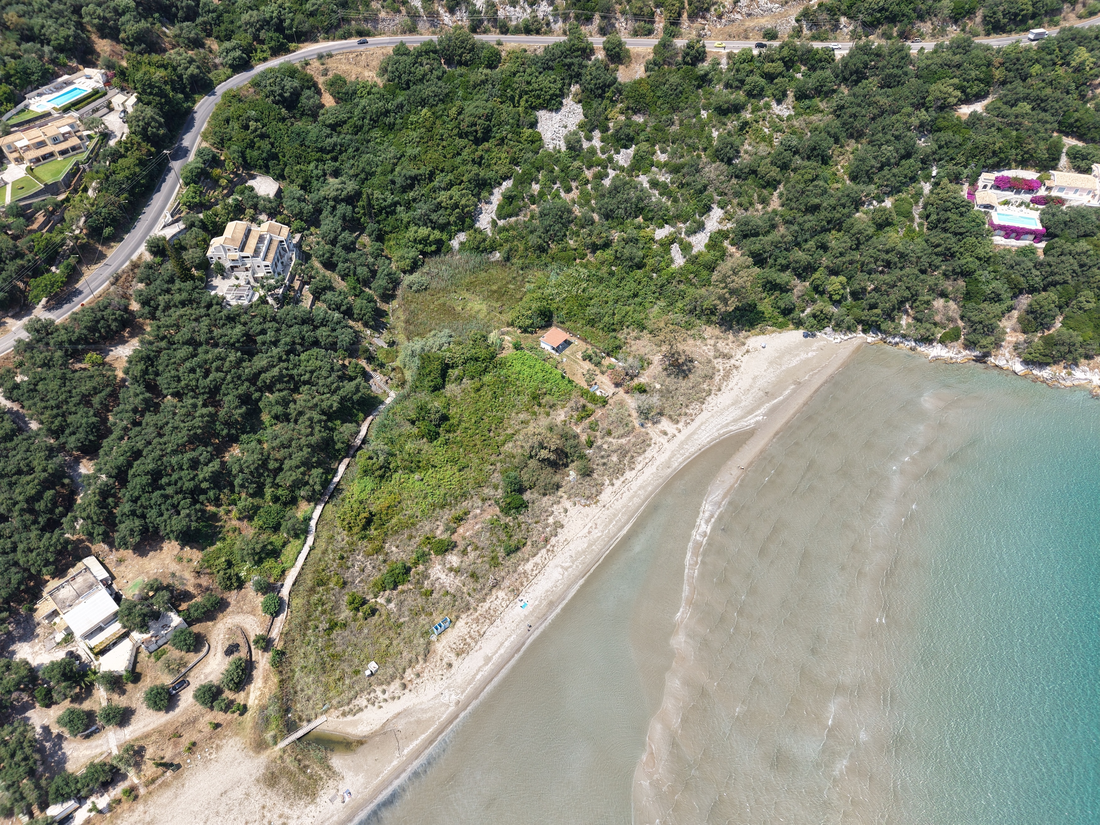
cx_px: 550
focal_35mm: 24
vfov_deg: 56.8
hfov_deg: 71.6
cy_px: 412
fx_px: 763
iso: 140
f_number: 1.8
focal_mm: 8.67
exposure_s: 1/2500
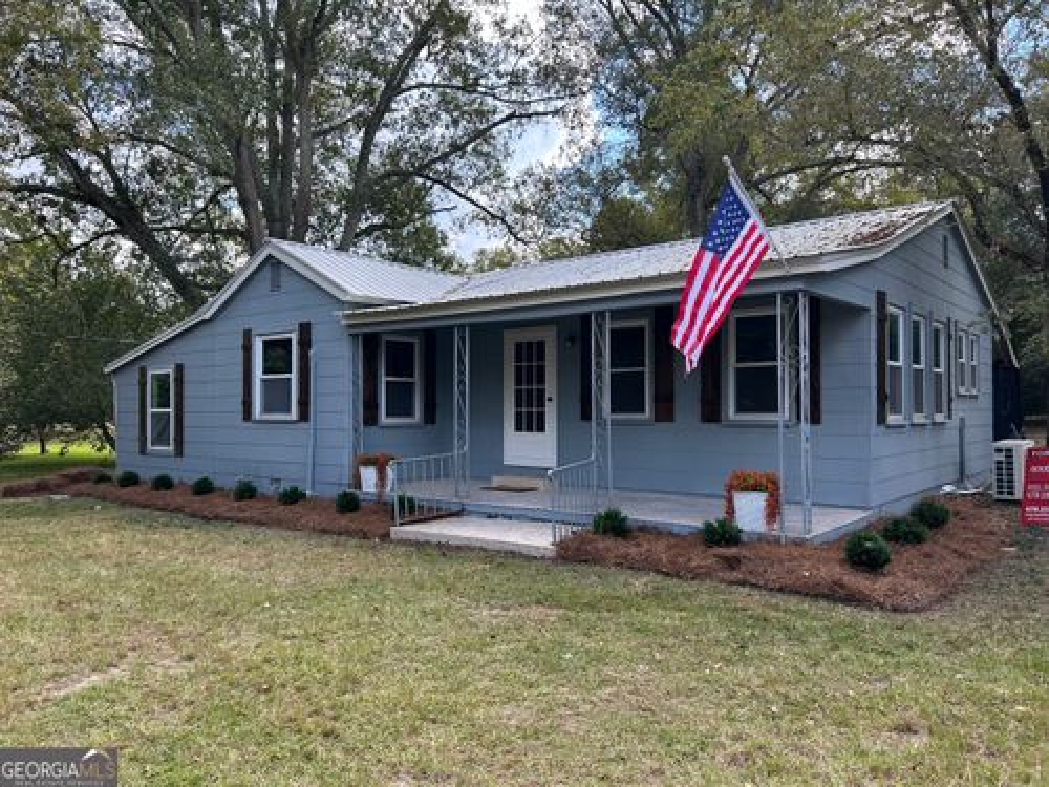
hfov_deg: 67.3
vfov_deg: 53.1
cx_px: 524
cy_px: 394
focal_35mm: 26
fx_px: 788
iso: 50
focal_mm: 5.7
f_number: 1.5
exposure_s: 1/597
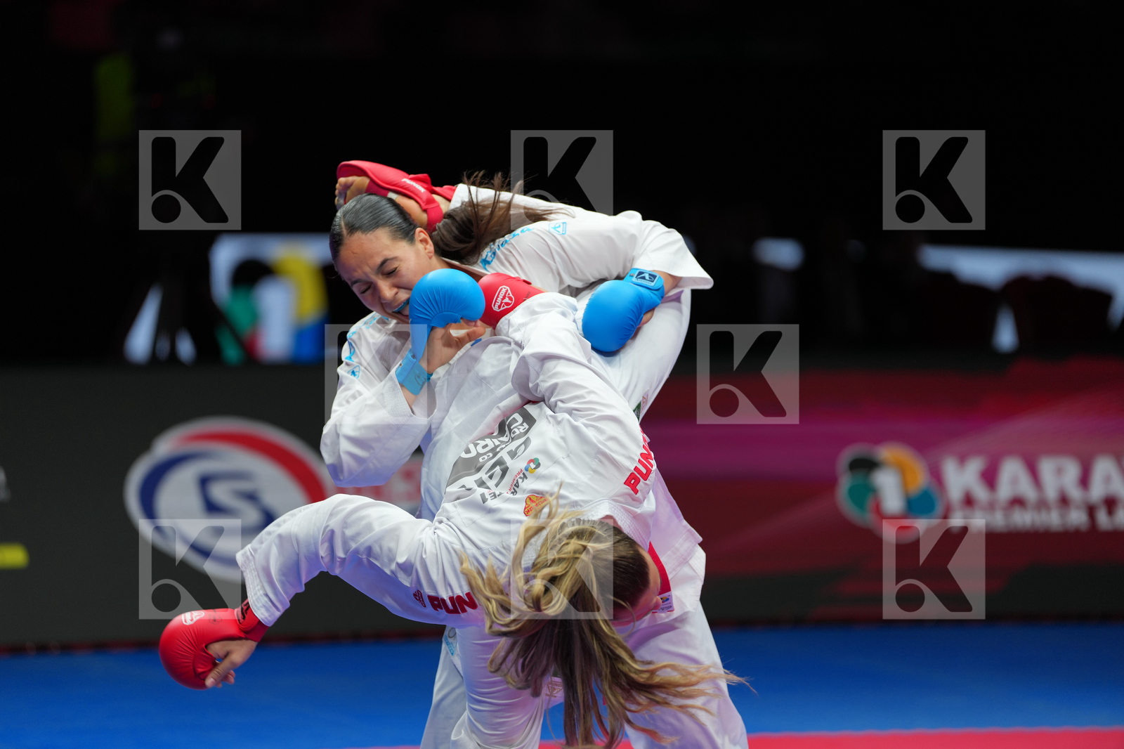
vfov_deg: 6.9
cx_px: 562
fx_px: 6243
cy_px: 374
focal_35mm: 200
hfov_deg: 10.3
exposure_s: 1/1000
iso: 500
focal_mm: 200
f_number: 2.8
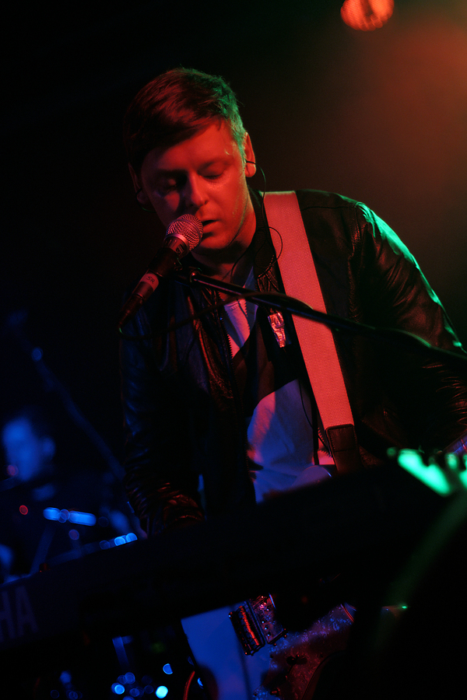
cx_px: 234
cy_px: 350
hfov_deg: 18.2
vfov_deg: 27.0
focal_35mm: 75
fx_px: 1459
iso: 200
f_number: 1.4
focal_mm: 50
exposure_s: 1/250
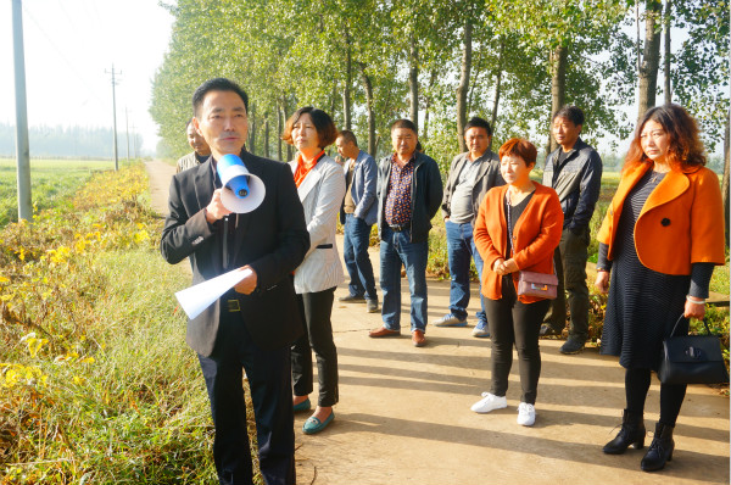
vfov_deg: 39.8
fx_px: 669
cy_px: 242
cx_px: 366
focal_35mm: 33
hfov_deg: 57.3
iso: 100
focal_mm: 22
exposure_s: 1/200
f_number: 4.5
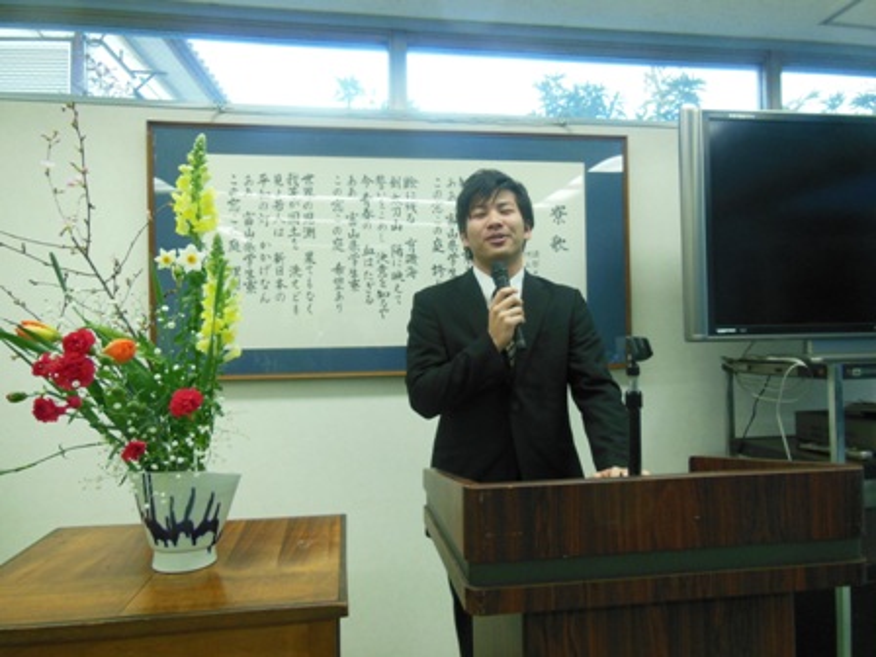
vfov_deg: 54.9
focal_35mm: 25
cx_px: 438
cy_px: 328
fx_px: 633
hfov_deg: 69.4
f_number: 3.5
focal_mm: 4.5
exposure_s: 1/50
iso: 400
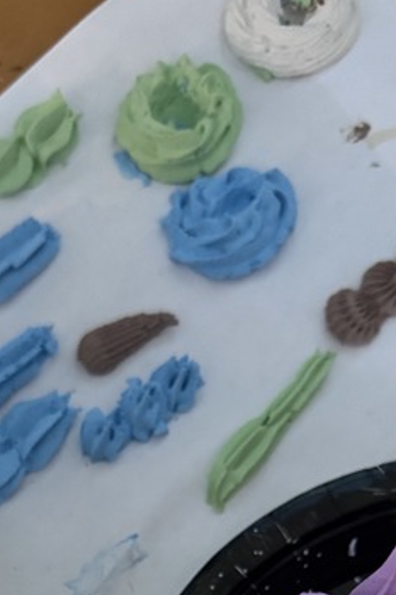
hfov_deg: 18.5
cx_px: 87
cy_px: 797
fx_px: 1206
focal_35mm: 73
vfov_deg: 23.9
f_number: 1.78
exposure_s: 1/60
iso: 800
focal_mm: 6.76
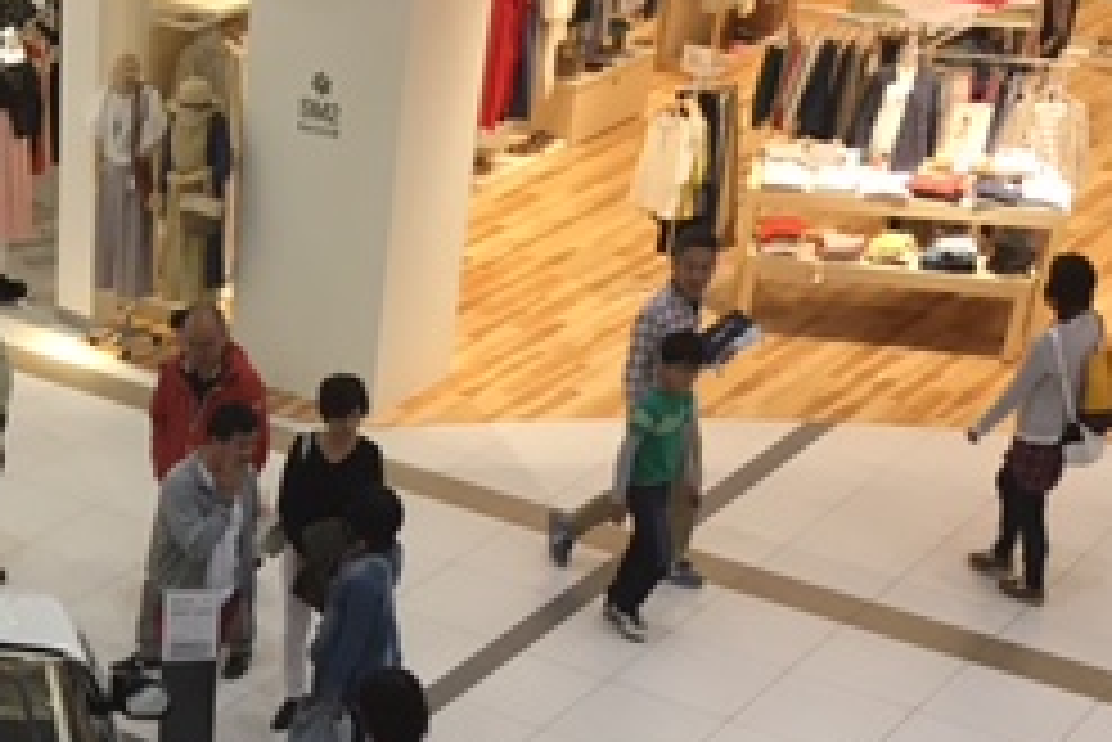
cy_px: 949
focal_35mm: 78
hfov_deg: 24.8
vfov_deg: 16.6
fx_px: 2411
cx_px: 0
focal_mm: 4.15
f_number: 2.2
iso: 32
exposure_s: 1/30
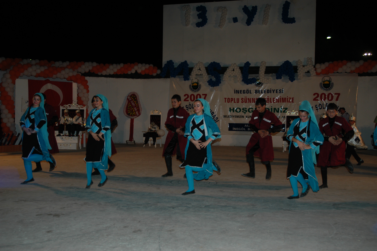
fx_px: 392
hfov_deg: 51.3
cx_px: 188
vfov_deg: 35.4
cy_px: 126
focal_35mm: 38
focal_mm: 25
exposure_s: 1/60
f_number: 3.8
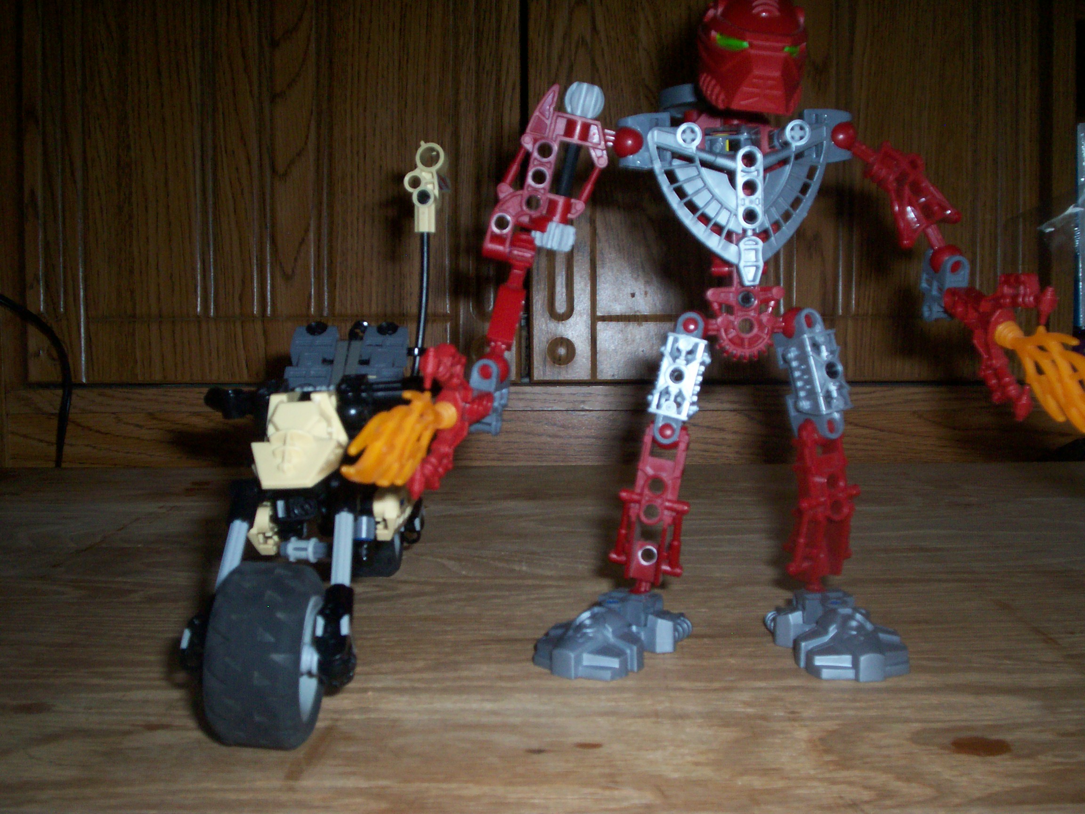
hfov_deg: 51.4
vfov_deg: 39.7
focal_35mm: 36
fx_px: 1128
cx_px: 542
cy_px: 407
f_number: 4.5
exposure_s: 1/64
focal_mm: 5.9
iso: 140
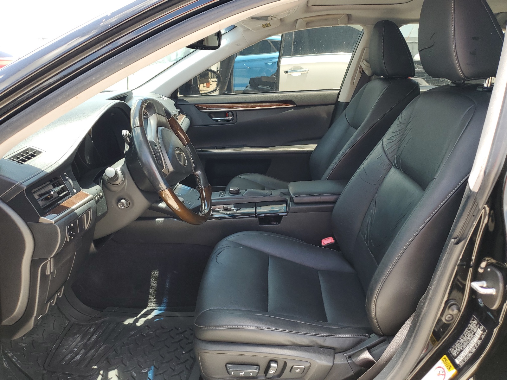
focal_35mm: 26
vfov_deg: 53.1
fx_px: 381
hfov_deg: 67.3
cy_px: 190
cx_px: 254
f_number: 1.5
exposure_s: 1/312
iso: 50
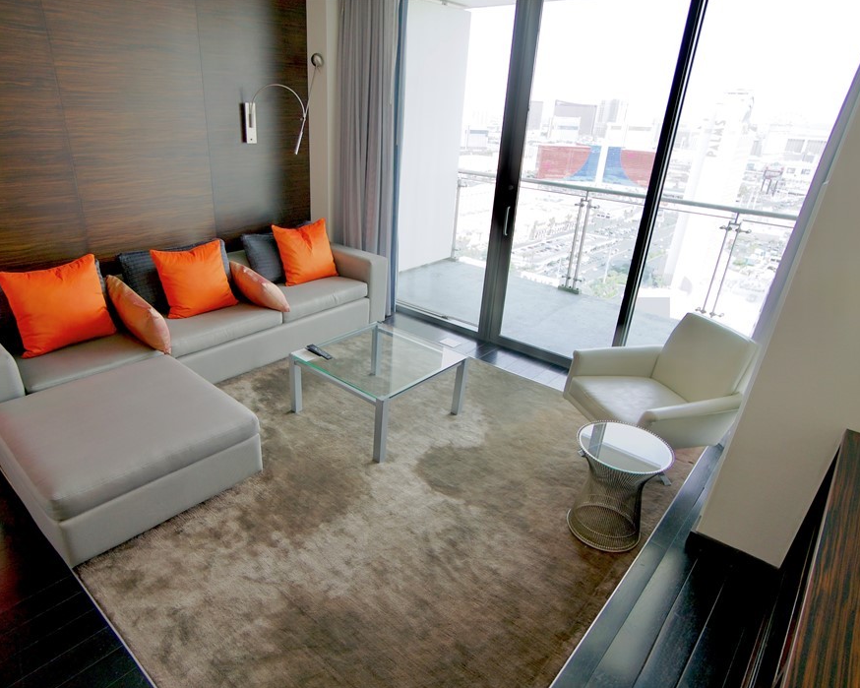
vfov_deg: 65.5
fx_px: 534
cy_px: 353
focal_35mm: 21
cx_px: 392
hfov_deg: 77.5
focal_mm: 12
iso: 125
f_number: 4
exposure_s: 1/60
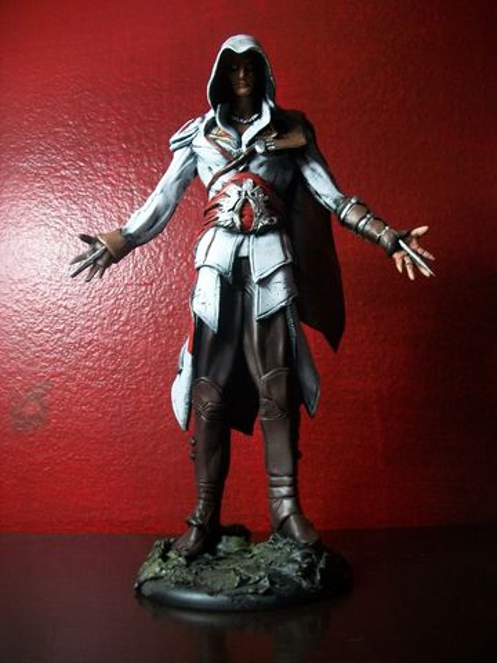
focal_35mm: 32
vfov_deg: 56.8
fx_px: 613
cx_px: 248
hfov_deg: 44.2
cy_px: 332
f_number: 2.9
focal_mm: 5.7
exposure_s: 1/20
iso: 160
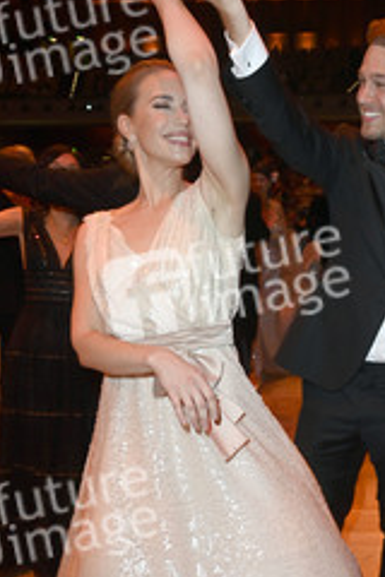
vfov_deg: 47.3
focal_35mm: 40
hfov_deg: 32.7
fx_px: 642
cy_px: 404
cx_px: 296
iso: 1000
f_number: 5.6
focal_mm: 24
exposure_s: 1/125
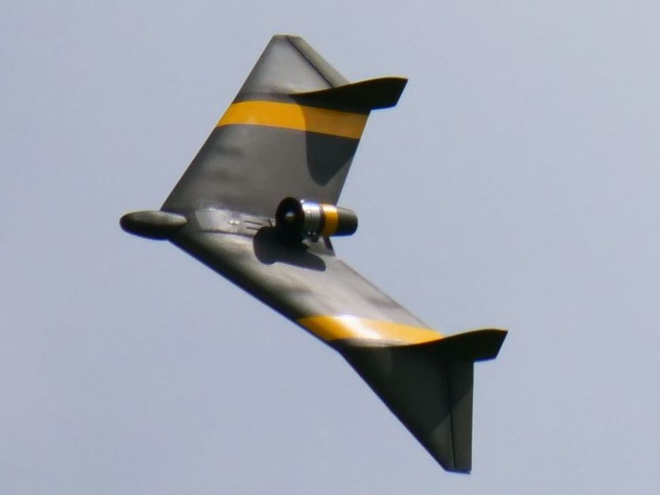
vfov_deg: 1.9
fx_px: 15253
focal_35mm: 800
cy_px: 248
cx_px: 330
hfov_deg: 2.5
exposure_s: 1/1600
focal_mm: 400
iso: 200
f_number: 7.1
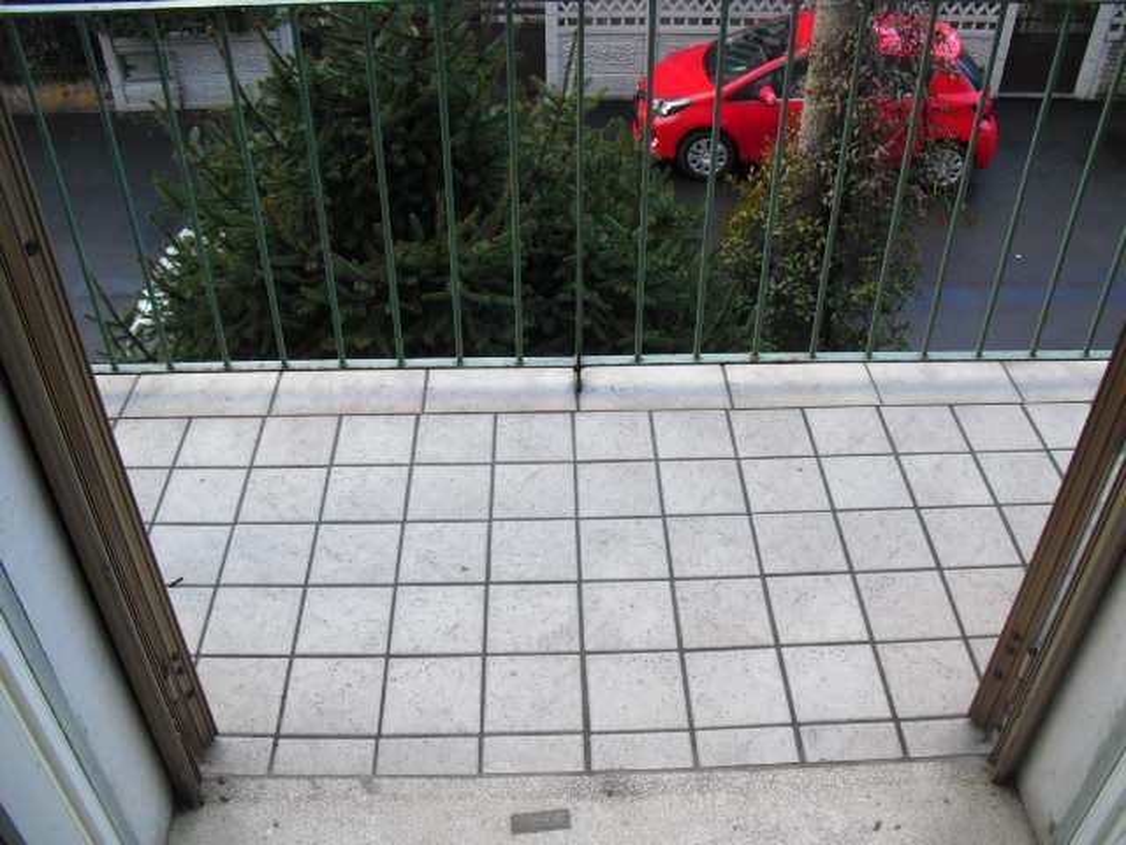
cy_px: 422
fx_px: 1171
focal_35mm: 36
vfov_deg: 39.7
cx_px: 563
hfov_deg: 51.4
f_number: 3.1
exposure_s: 1/60
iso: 200
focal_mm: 6.3
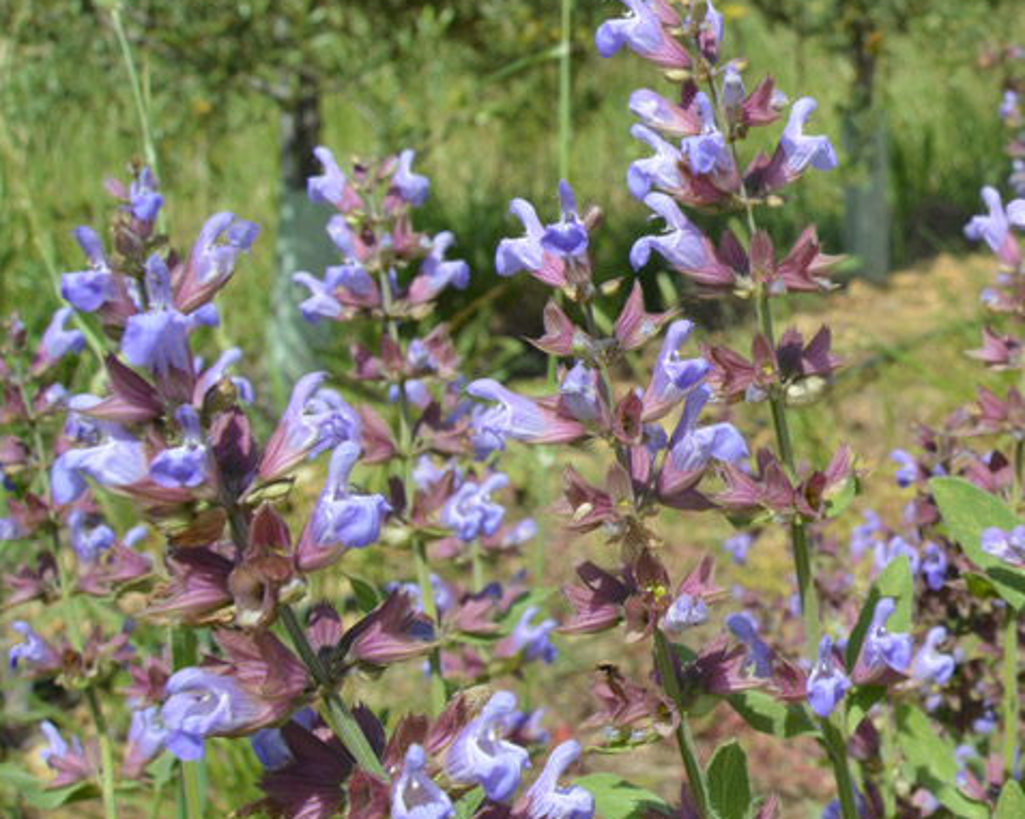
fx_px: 2062
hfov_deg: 24.1
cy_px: 216
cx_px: 1369
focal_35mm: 68
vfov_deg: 22.3
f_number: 8
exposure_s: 1/200
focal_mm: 18
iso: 100
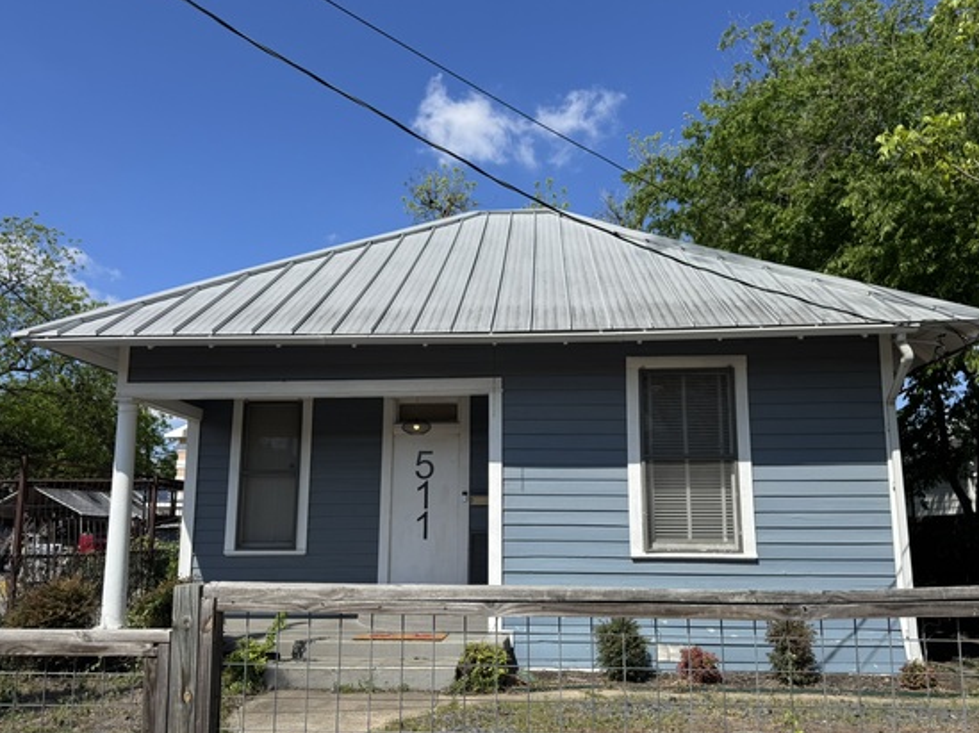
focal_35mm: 28
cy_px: 410
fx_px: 791
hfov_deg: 63.5
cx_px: 506
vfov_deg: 49.6
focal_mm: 6.76
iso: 80
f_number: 1.78
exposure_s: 1/4950
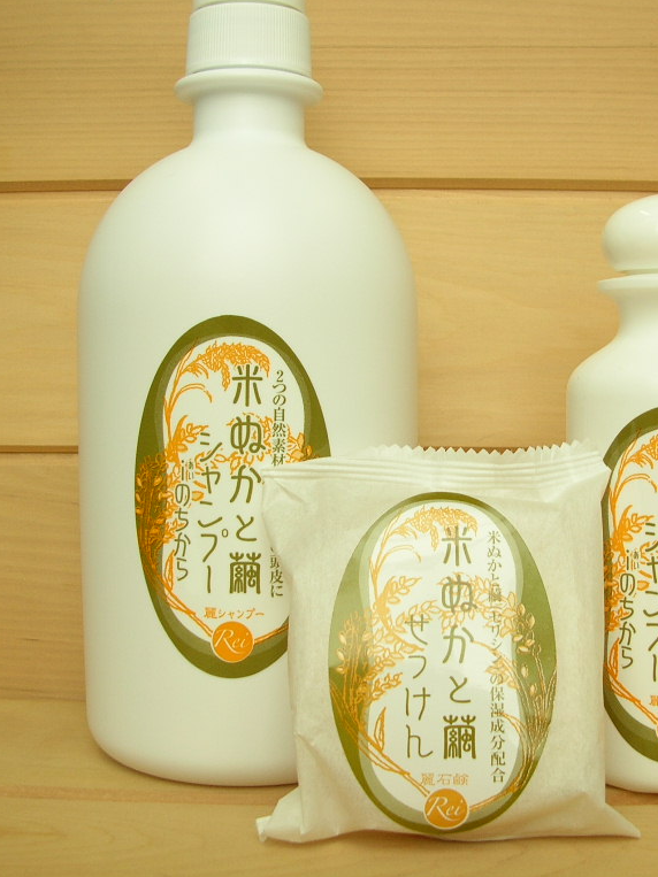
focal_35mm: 47
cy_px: 437
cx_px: 430
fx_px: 1192
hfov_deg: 30.7
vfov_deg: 40.4
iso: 50
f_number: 2.8
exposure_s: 1/15
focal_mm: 5.8
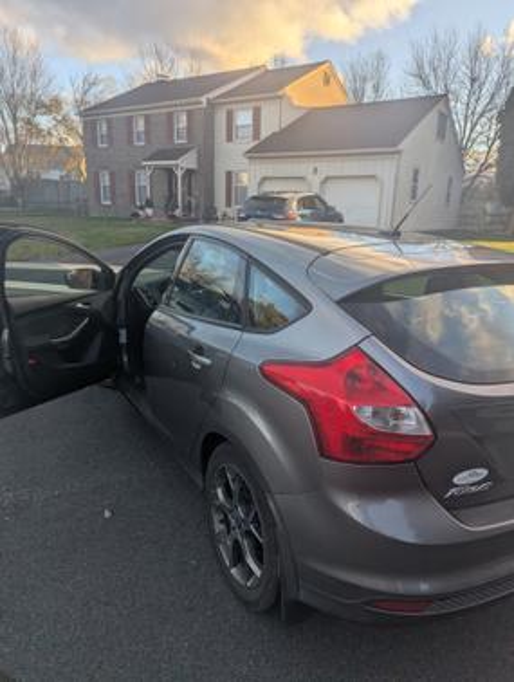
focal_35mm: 24
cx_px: 257
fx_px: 474
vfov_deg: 71.5
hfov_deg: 57.0
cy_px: 341
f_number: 1.85
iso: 40
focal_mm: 6.81
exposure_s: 1/468
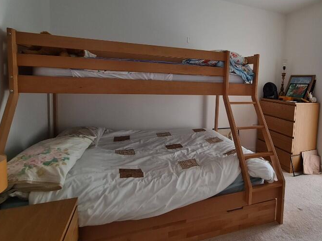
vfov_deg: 65.3
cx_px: 211
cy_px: 96
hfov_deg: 79.4
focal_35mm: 20
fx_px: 186
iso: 125
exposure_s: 1/50
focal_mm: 2.2
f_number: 2.2
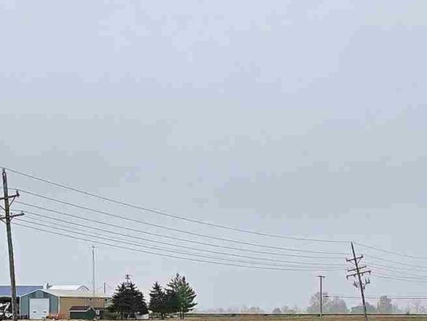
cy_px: 276
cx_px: 114
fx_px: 1333
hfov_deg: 18.1
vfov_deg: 13.6
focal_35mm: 108
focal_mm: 6.3
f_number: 1.7
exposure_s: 1/182
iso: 32
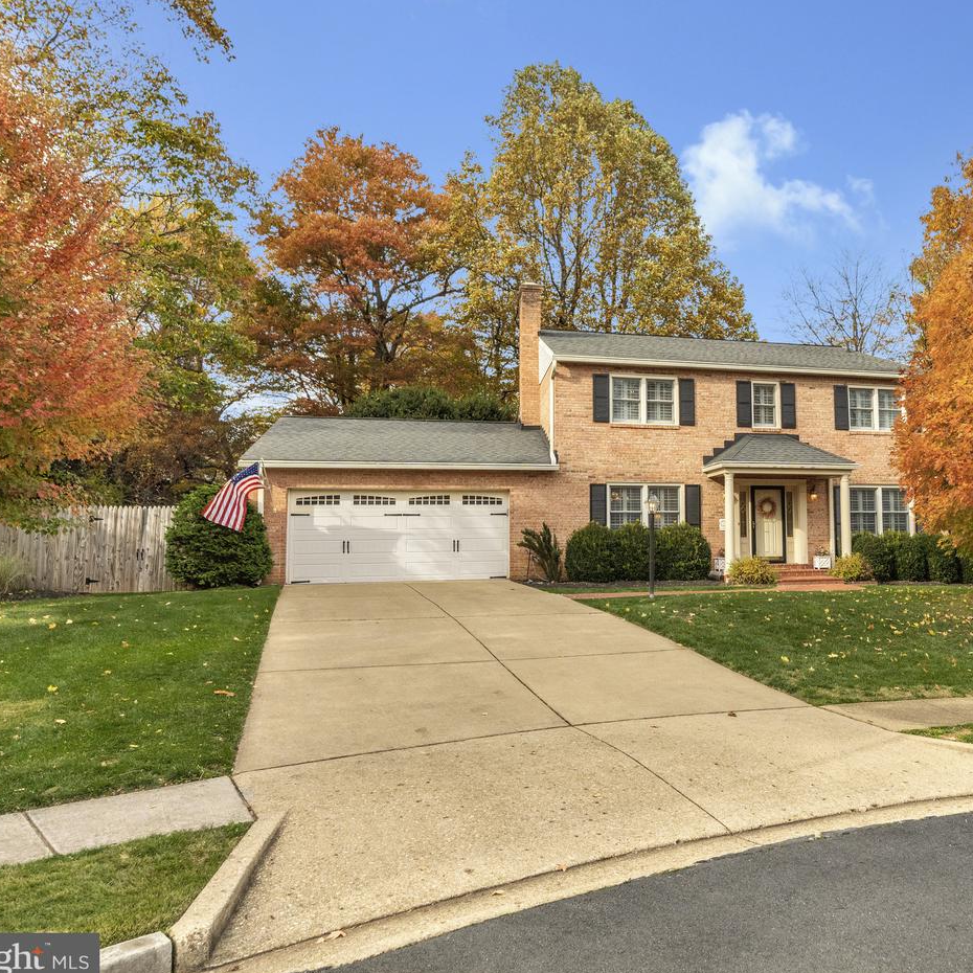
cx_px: 689
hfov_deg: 60.6
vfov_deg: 62.9
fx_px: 795
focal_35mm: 25
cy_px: 484
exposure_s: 1/640
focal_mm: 19
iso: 1250
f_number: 7.1
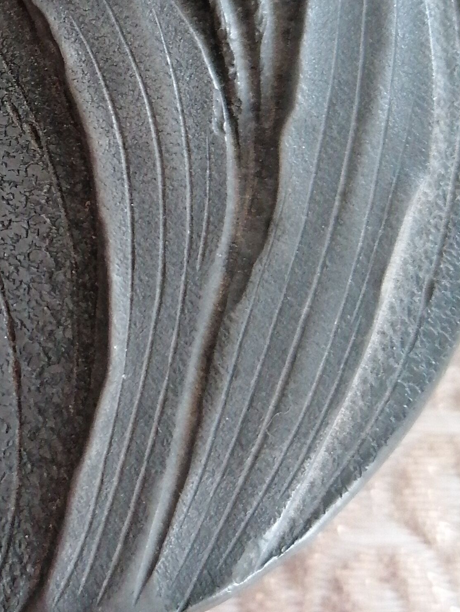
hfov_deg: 19.1
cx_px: -89
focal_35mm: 73
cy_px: 119
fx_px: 1293
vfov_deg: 26.2
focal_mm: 4.75
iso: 400
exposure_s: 1/25
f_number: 1.8
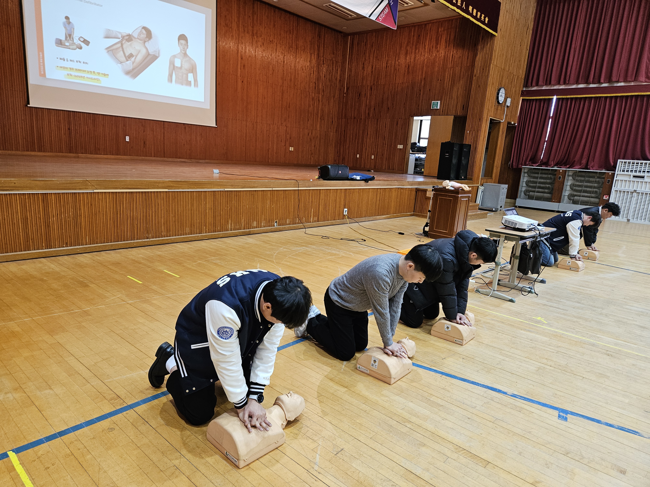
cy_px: 244
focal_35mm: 23
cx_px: 325
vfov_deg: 58.9
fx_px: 432
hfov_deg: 73.9
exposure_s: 1/120
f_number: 1.8
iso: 250
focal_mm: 5.4
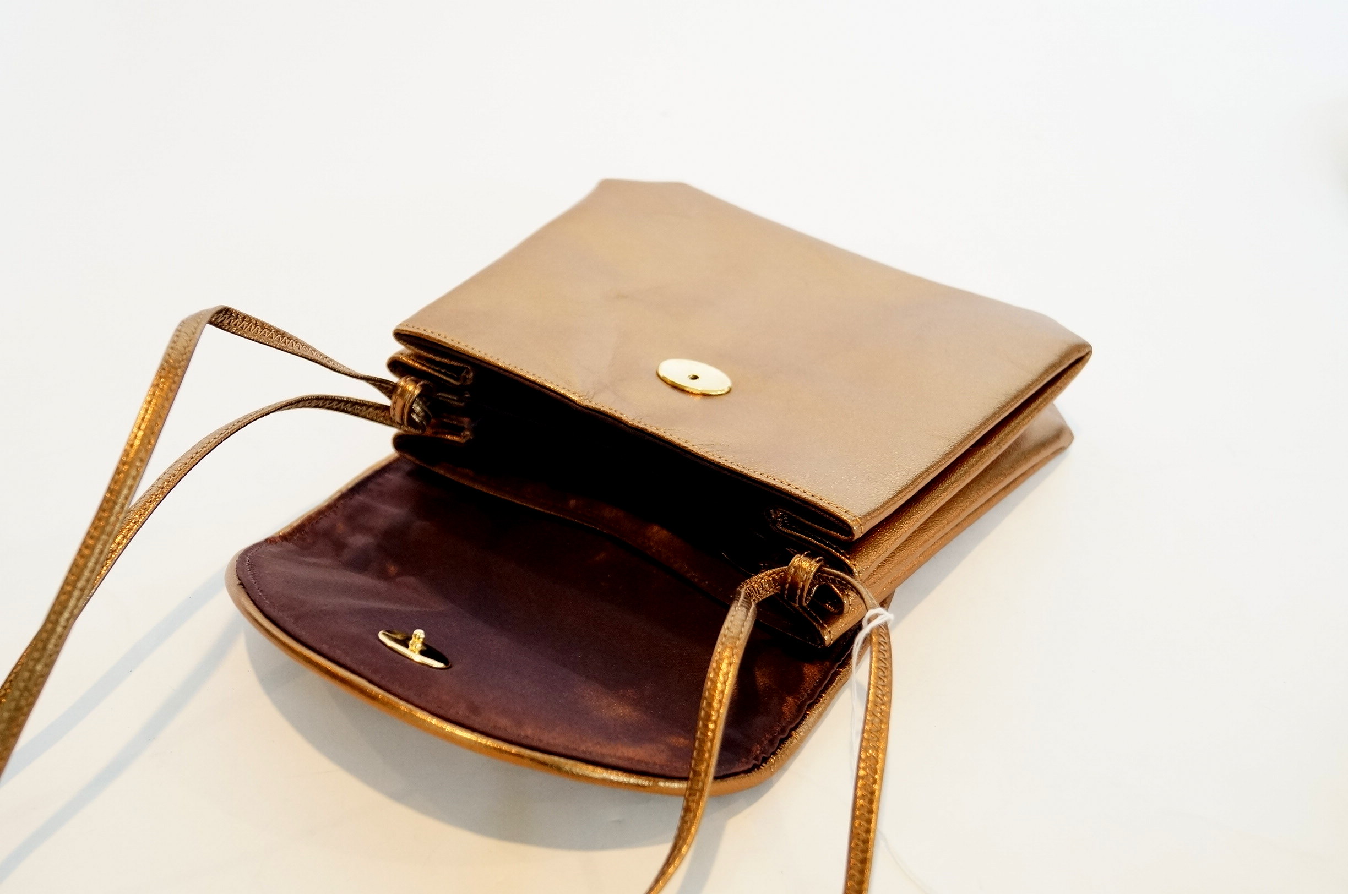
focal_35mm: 42
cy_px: 447
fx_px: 1570
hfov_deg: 46.5
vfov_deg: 31.8
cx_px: 674
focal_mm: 28
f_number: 4.5
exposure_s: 1/60
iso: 1600
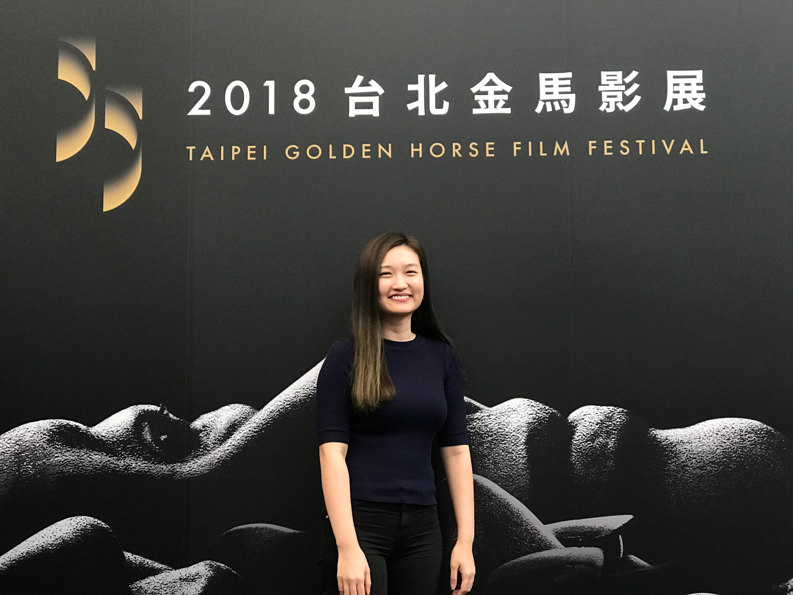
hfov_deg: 33.8
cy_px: 298
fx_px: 1306
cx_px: 396
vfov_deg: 25.7
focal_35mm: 57
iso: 160
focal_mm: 6.6
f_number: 2.8
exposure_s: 1/60
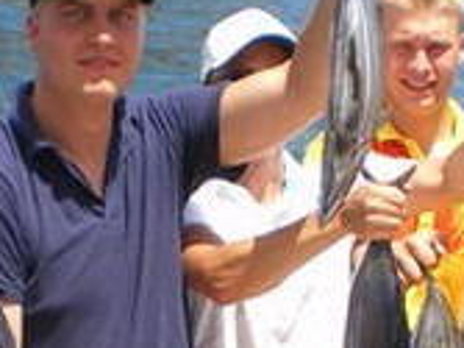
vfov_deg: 10.7
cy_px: 443
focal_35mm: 136
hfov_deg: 14.5
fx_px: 1822
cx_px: 292
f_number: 4.6
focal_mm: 6.3
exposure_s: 1/250
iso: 50
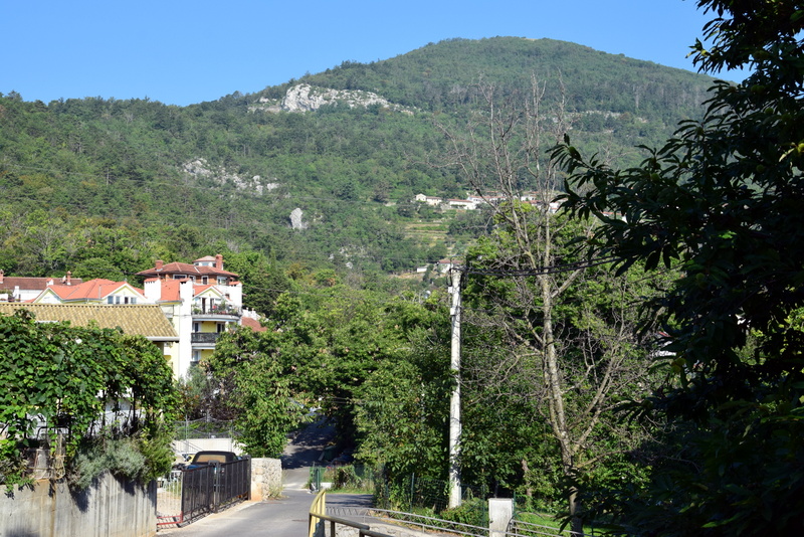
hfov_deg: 37.8
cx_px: 402
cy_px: 268
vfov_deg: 25.8
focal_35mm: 52
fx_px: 1173
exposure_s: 1/400
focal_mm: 35
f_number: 11
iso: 400
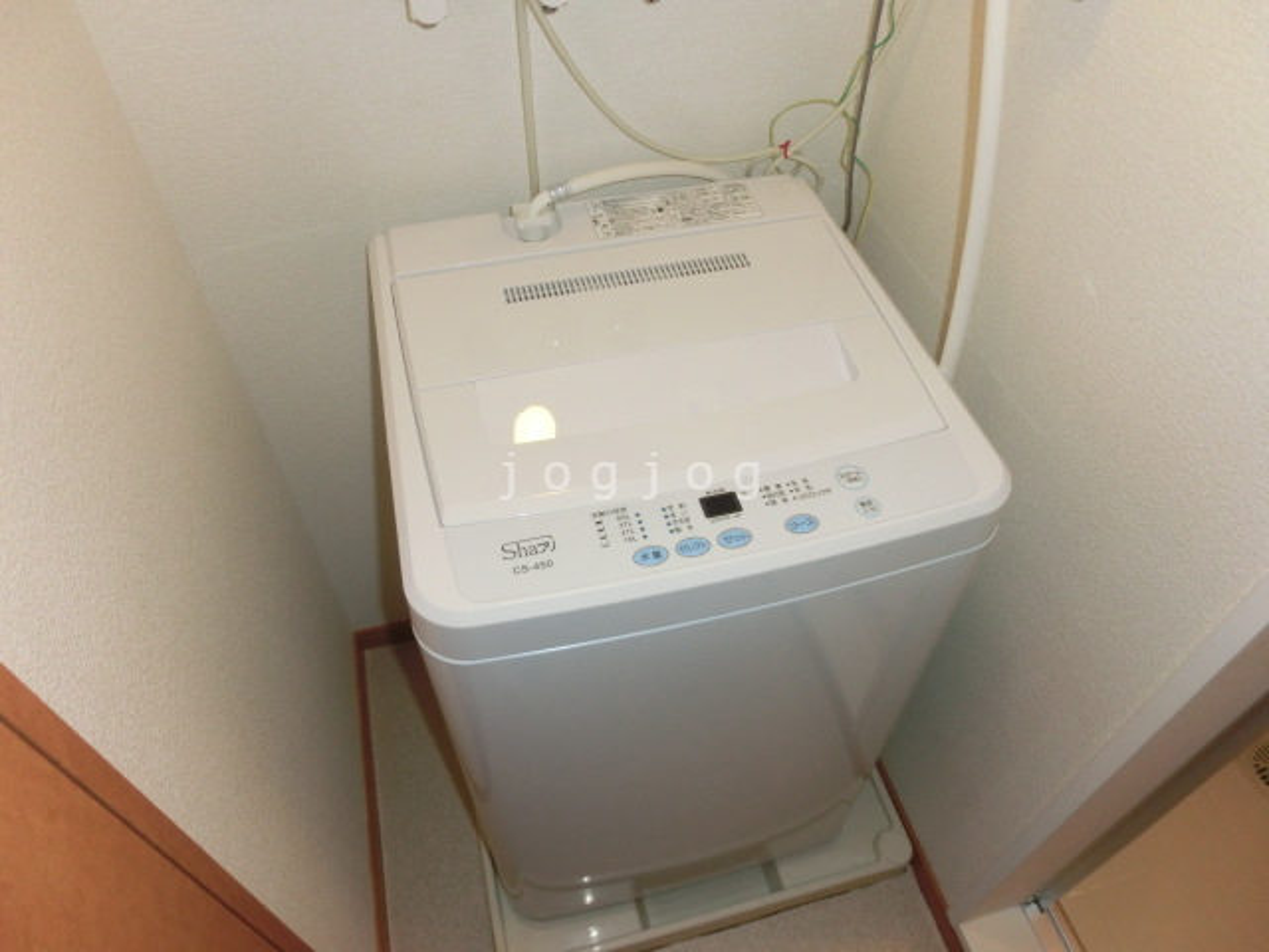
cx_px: 634
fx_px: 880
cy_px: 476
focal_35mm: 24
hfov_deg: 71.6
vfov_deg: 56.8
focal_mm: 4.24
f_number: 3
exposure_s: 1/100
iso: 400
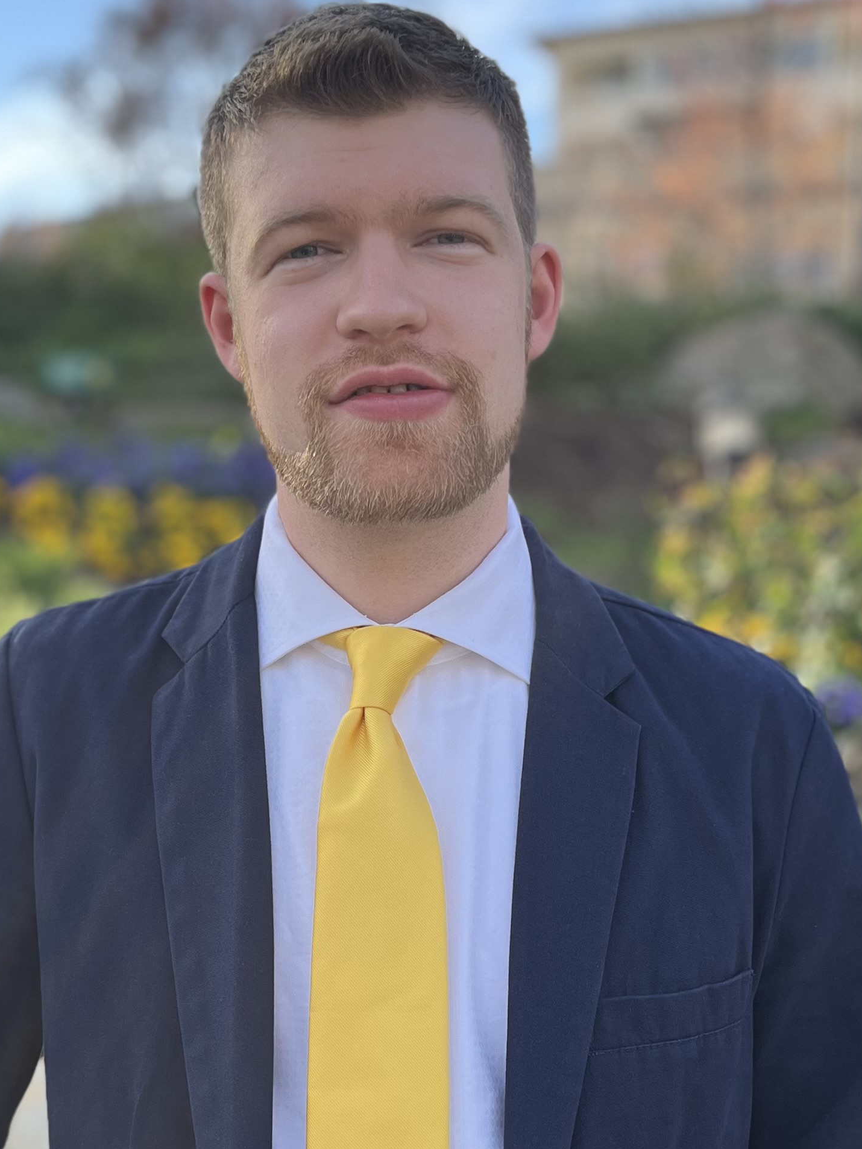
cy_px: 730
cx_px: 354
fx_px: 1826
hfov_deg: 26.5
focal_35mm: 55
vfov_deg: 34.7
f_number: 1.6
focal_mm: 5.1
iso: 50
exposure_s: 1/649
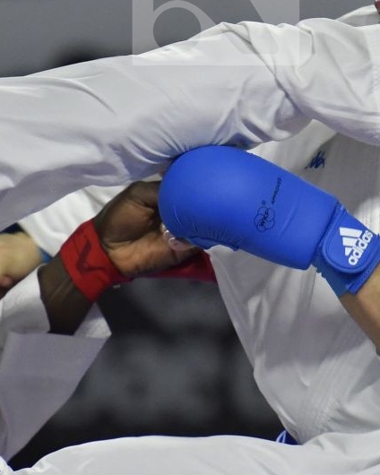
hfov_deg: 1.2
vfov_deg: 1.4
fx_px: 18810
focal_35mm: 1338
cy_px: 301
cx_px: 216
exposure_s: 1/800
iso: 1250
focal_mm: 280
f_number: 4
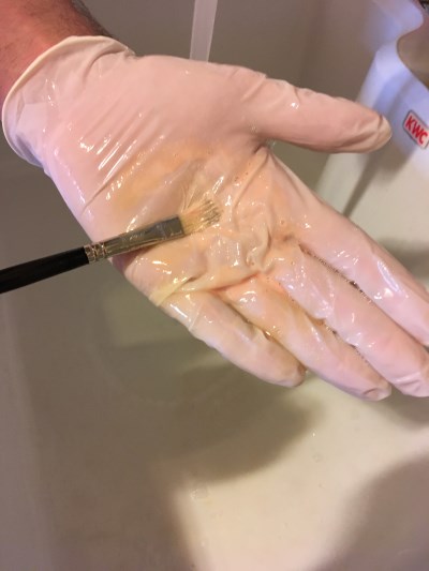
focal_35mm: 29
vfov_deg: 61.6
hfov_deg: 48.2
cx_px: 214
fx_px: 479
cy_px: 286
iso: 200
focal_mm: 4.15
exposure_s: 1/20
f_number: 2.2
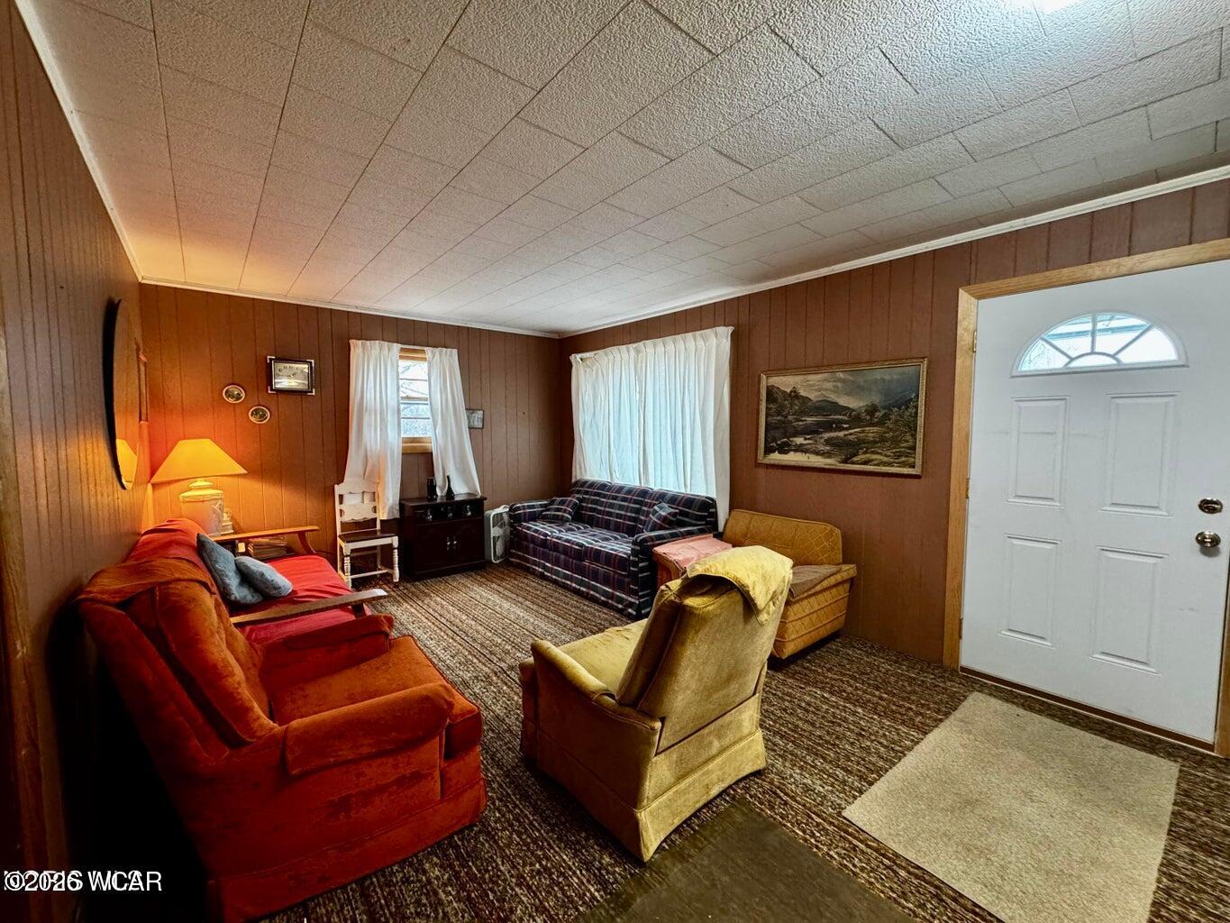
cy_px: 462
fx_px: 498
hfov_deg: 102.1
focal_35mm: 14
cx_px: 615
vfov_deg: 85.7
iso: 320
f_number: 2.2
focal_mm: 2.22
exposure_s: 1/60
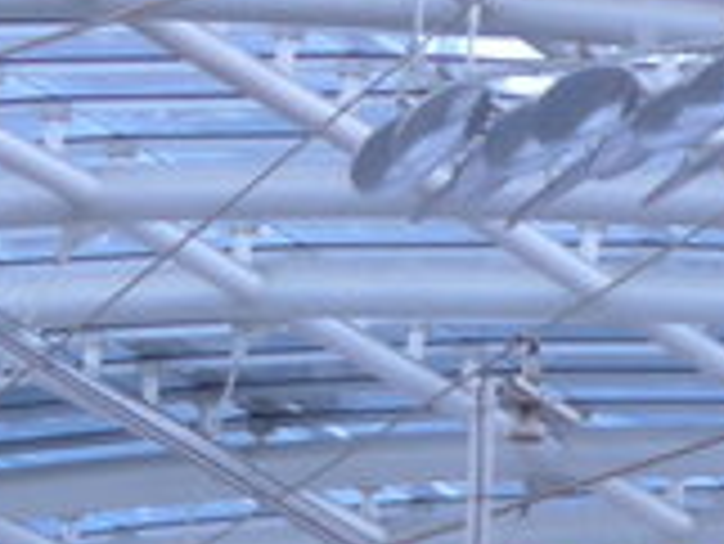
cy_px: 1915
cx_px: -1763
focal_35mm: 462
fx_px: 9670
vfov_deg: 3.1
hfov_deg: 4.1
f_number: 3.7
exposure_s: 1/80
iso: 125
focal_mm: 12.7
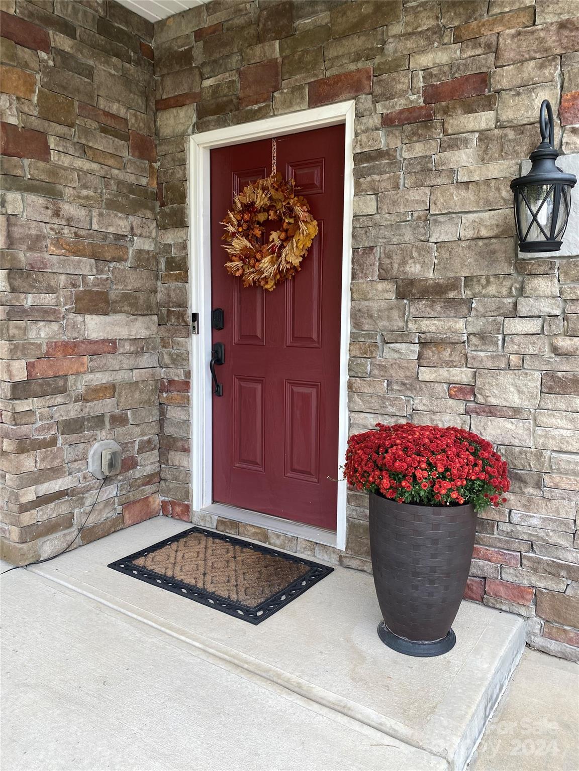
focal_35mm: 26
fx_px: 580
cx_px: 290
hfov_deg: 53.1
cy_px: 386
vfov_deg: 67.3
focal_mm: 4.25
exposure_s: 1/201
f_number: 1.8
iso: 32
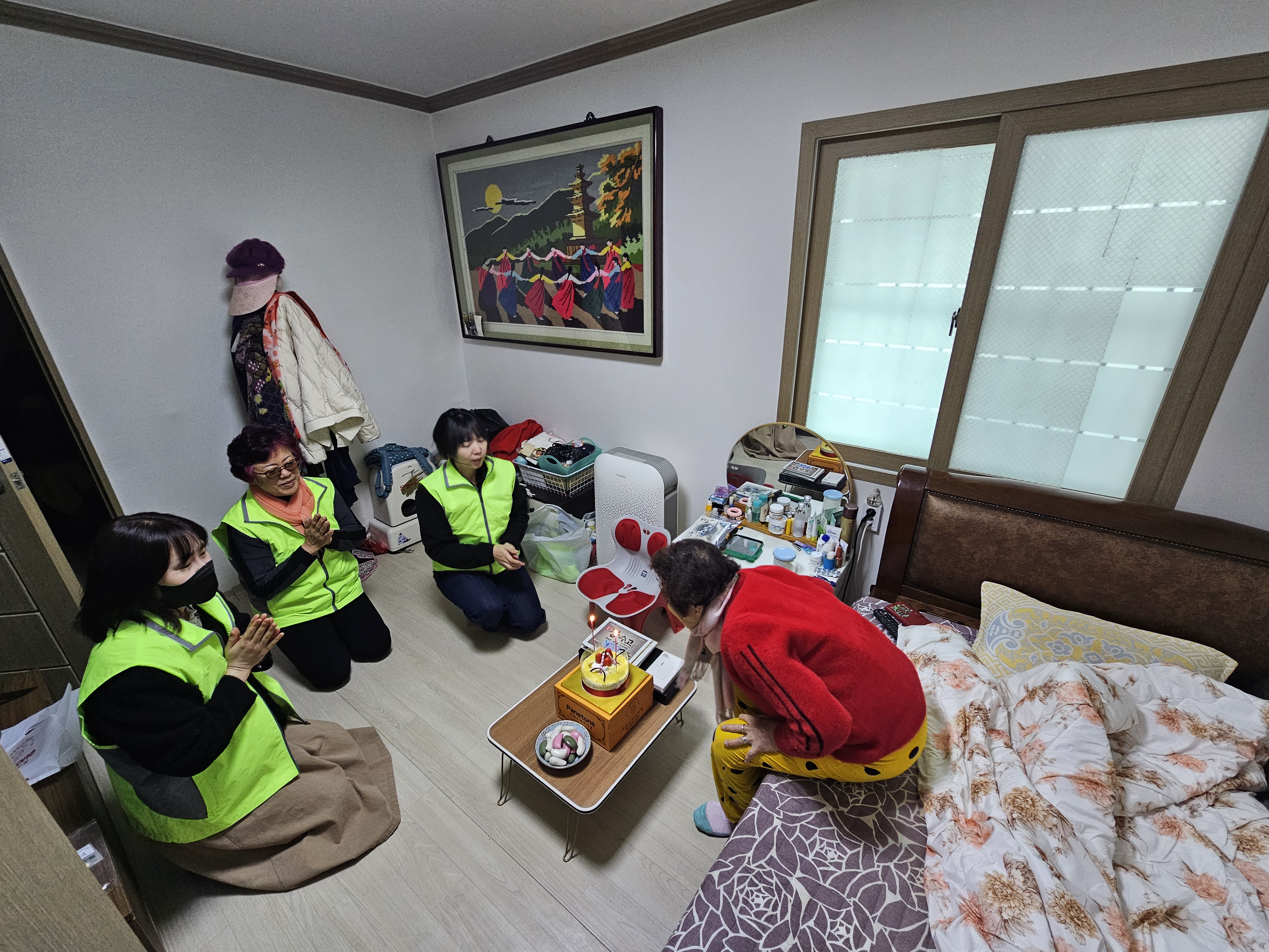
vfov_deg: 89.9
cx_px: 634
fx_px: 477
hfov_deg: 106.2
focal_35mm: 13
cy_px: 476
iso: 125
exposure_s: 1/60
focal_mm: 2.2
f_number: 2.2
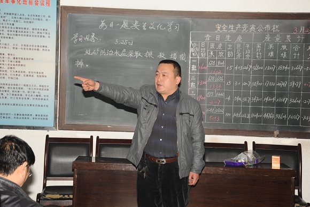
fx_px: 645
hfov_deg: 27.0
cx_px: 155
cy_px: 104
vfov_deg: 18.2
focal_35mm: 75
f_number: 7.1
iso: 320
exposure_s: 1/60
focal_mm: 75
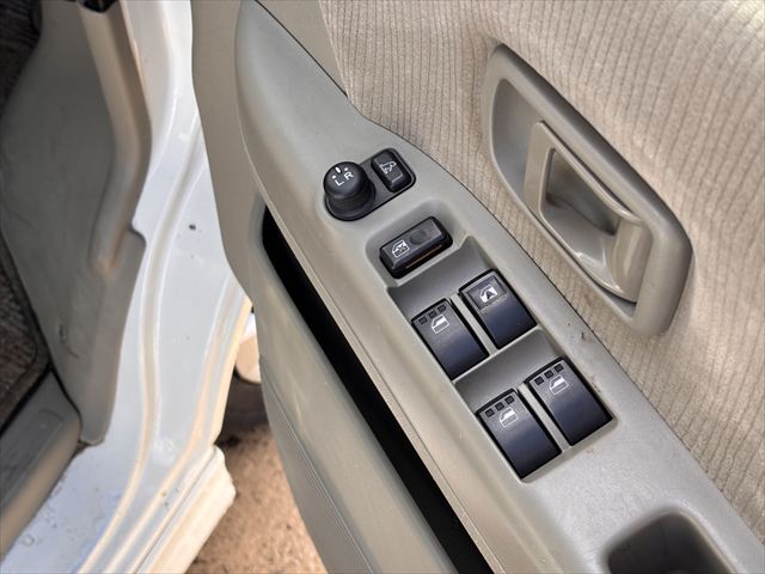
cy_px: 287
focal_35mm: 52
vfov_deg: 28.0
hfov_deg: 36.8
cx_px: 382
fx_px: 1149
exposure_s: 1/370
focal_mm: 5.96
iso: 32
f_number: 1.6
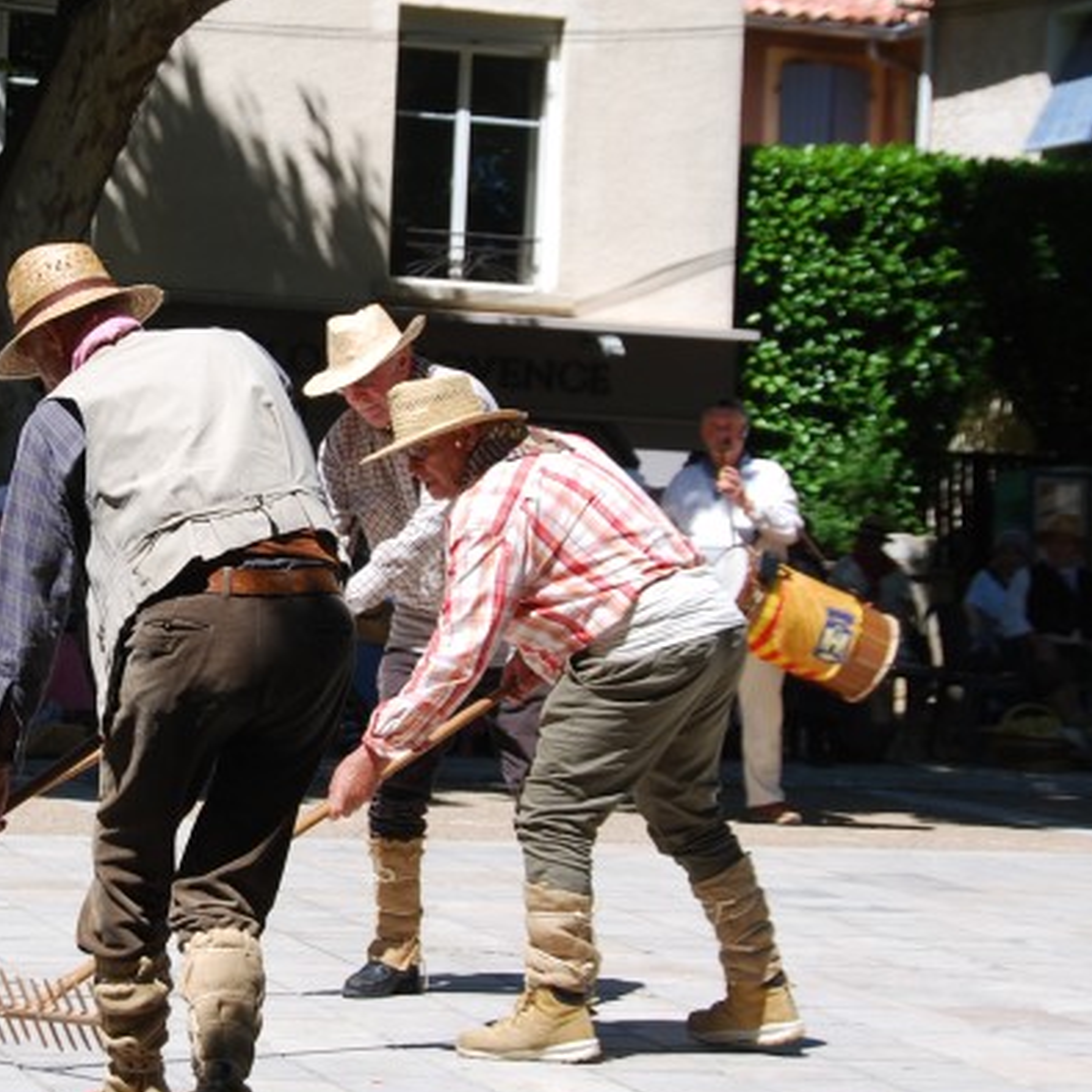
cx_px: 115
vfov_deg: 13.1
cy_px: 415
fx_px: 4747
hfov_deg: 13.0
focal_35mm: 133
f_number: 8
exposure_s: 1/250
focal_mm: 46
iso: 100
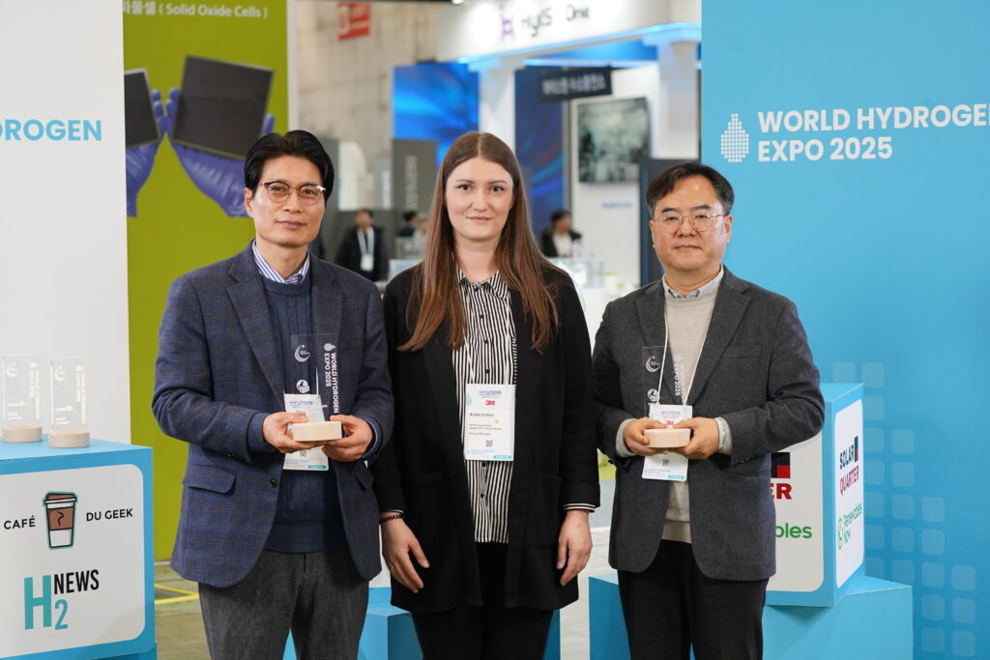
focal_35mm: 77
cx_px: 495
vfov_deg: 17.7
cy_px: 330
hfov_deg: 26.3
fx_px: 2118
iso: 800
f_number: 4
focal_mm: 77
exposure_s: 1/160
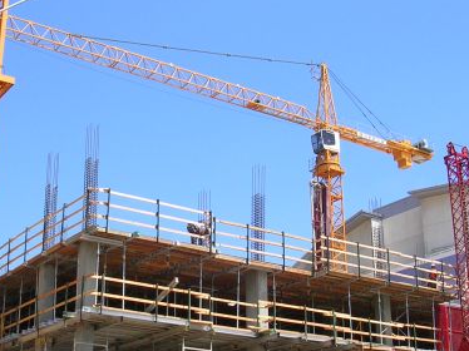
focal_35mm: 61
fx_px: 826
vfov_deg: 24.0
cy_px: 214
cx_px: 226
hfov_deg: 31.7
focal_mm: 5.8
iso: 50
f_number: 5.6
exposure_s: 1/207
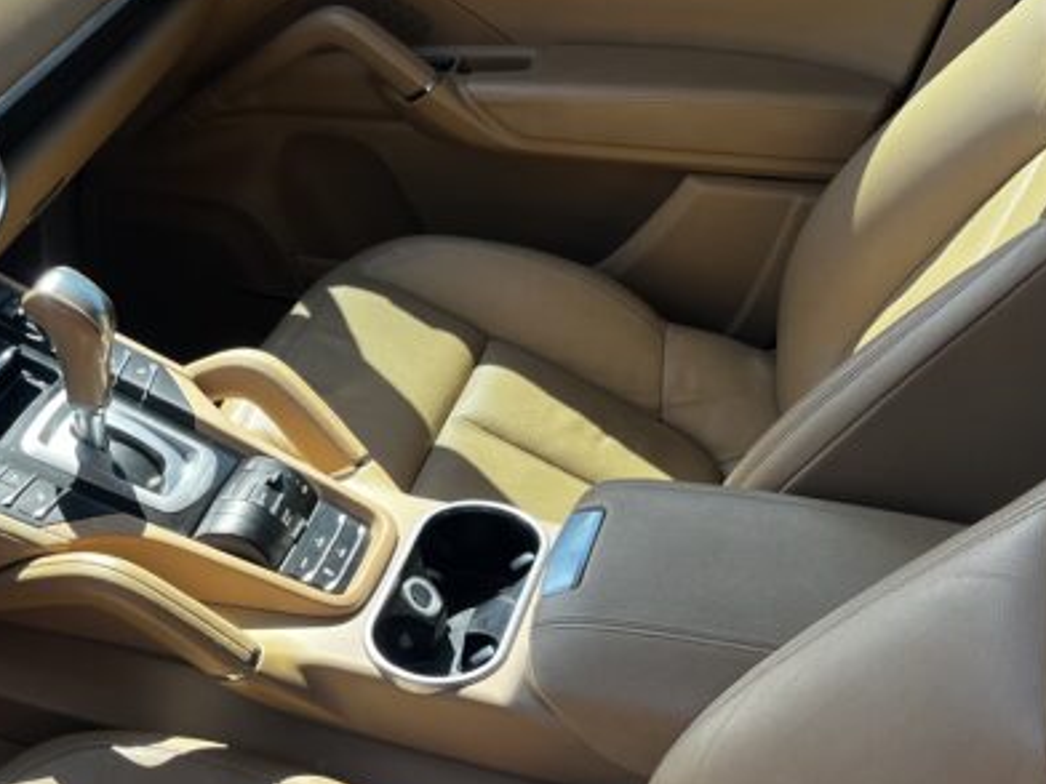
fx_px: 1602
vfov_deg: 27.0
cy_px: 632
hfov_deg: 34.8
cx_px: 179
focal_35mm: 53
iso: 50
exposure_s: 1/577
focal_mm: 5.1
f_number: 1.6
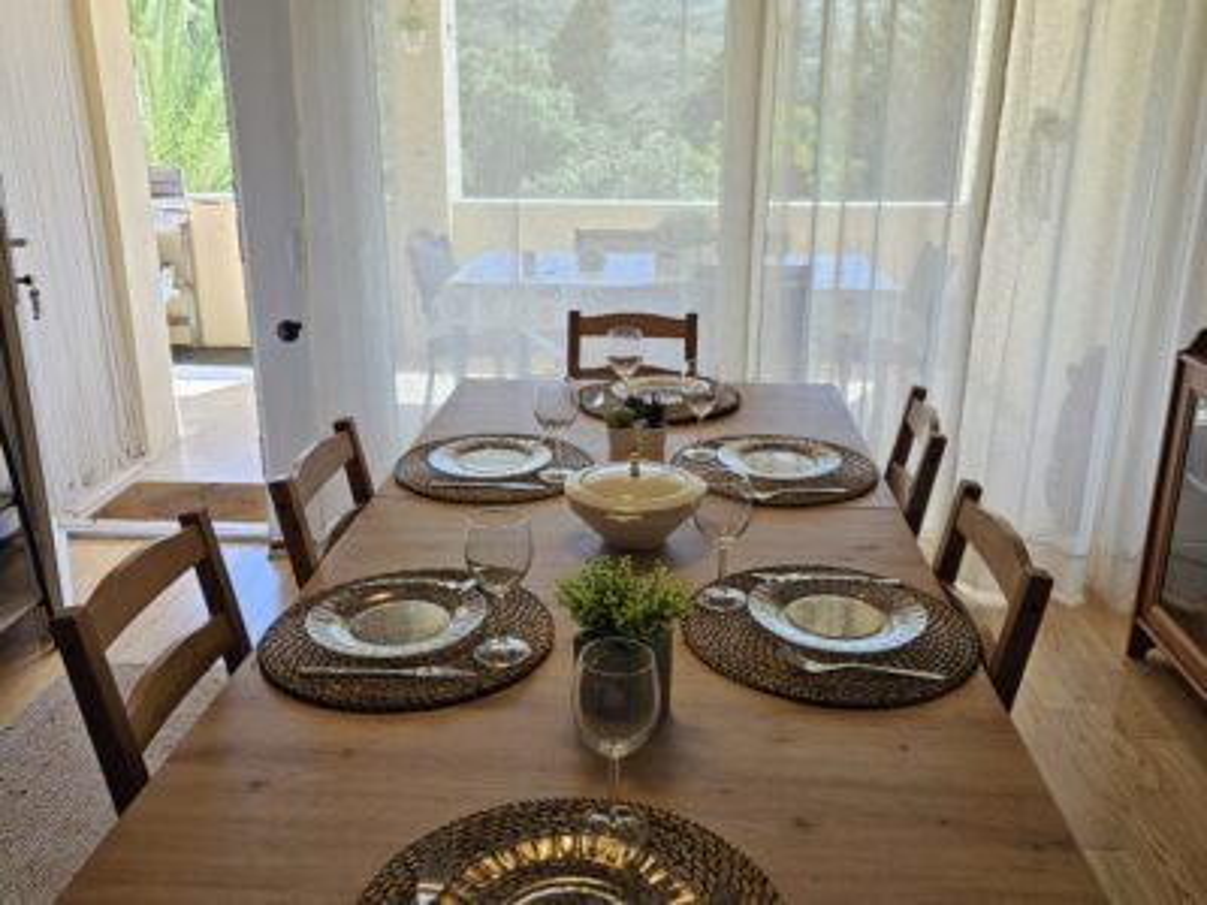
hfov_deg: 73.9
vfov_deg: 58.9
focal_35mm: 23
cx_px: 604
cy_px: 452
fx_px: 802
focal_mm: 5.4
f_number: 1.8
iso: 50
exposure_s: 1/180
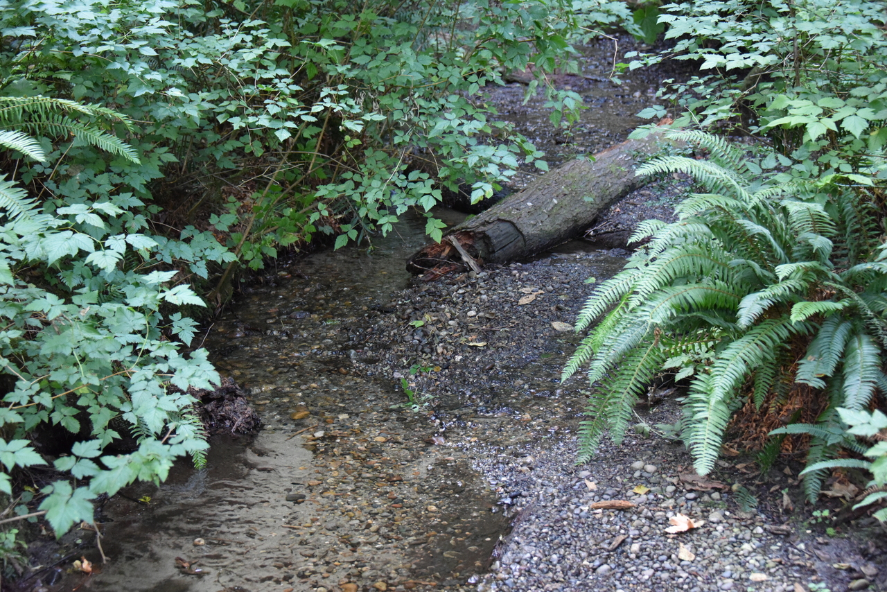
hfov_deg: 32.4
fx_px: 1528
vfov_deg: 21.9
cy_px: 296
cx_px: 444
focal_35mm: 62
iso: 5600
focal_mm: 62
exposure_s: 1/125
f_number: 4.8
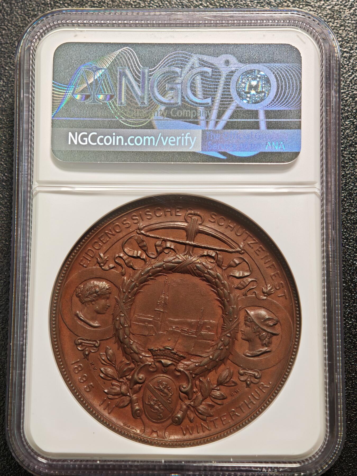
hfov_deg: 24.4
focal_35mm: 60
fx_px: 825
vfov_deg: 32.2
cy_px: 238
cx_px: 178
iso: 500
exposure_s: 1/85.2
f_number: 2
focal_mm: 9
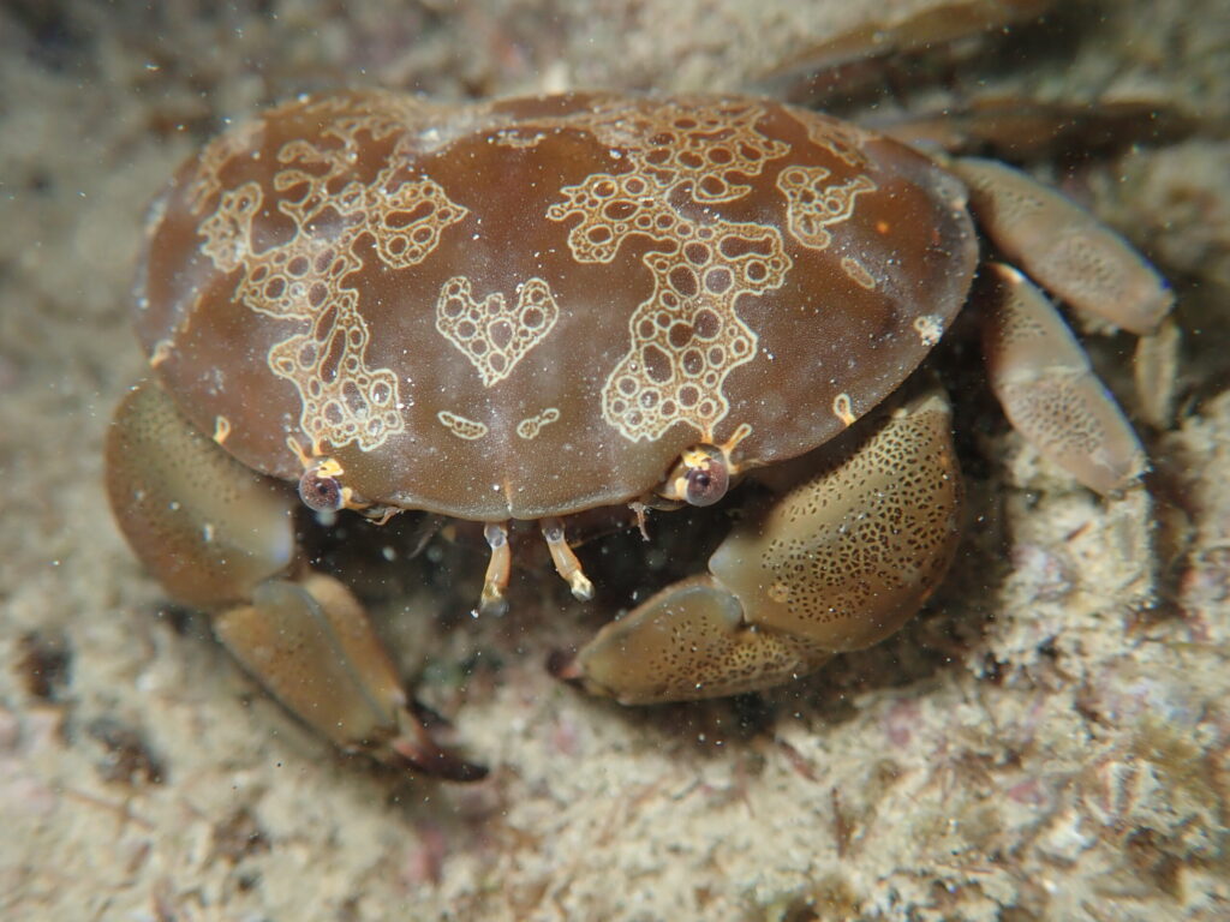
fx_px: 1066
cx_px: 615
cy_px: 461
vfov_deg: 46.8
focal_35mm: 30
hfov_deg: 60.0
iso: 160
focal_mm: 5.5
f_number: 6.3
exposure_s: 1/30
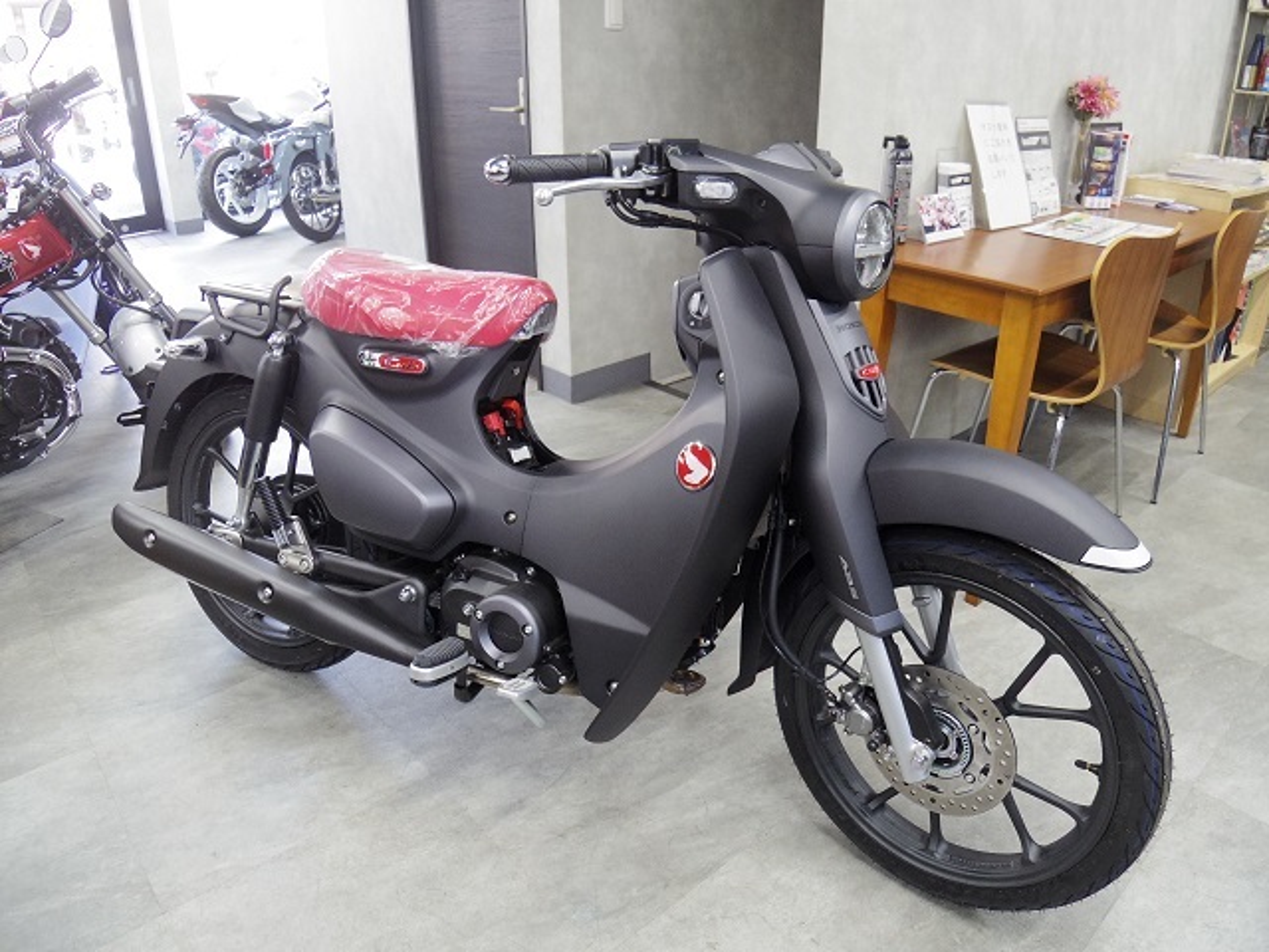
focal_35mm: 23
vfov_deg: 58.9
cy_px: 476
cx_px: 634
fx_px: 843
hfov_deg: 73.9
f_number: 2.8
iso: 500
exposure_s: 1/40
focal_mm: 5
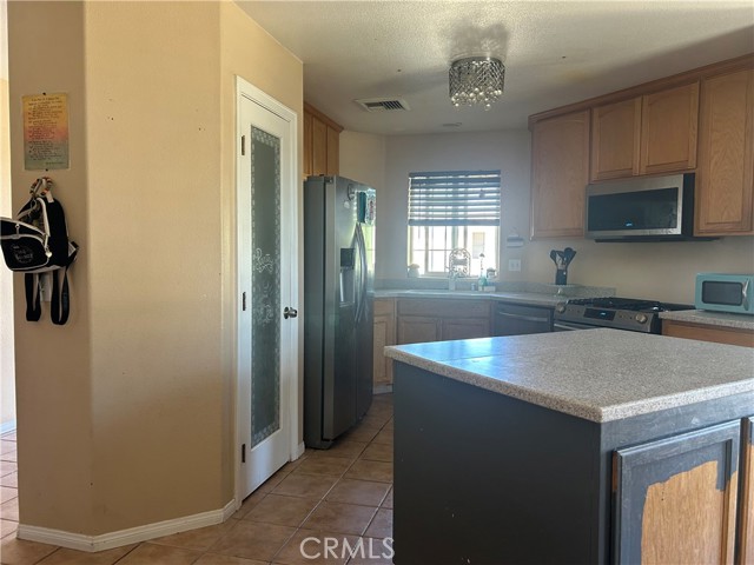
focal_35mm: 26
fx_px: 566
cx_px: 377
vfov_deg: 53.1
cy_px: 282
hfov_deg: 67.3
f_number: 1.5
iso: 125
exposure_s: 1/60
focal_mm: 5.7
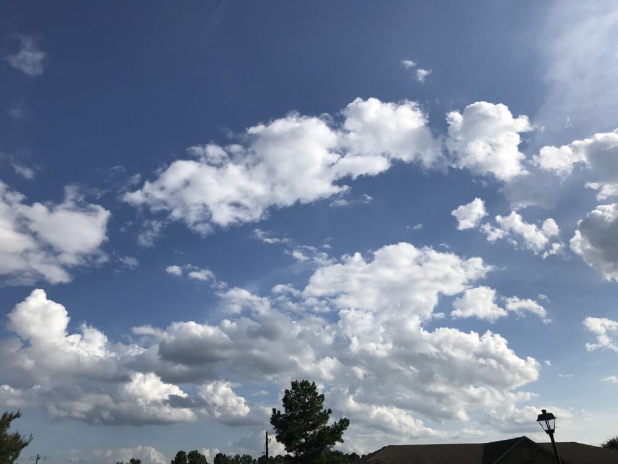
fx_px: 500
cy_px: 232
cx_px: 309
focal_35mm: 28
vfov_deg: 49.7
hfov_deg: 63.4
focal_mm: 3.99
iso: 20
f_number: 1.8
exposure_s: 1/6410
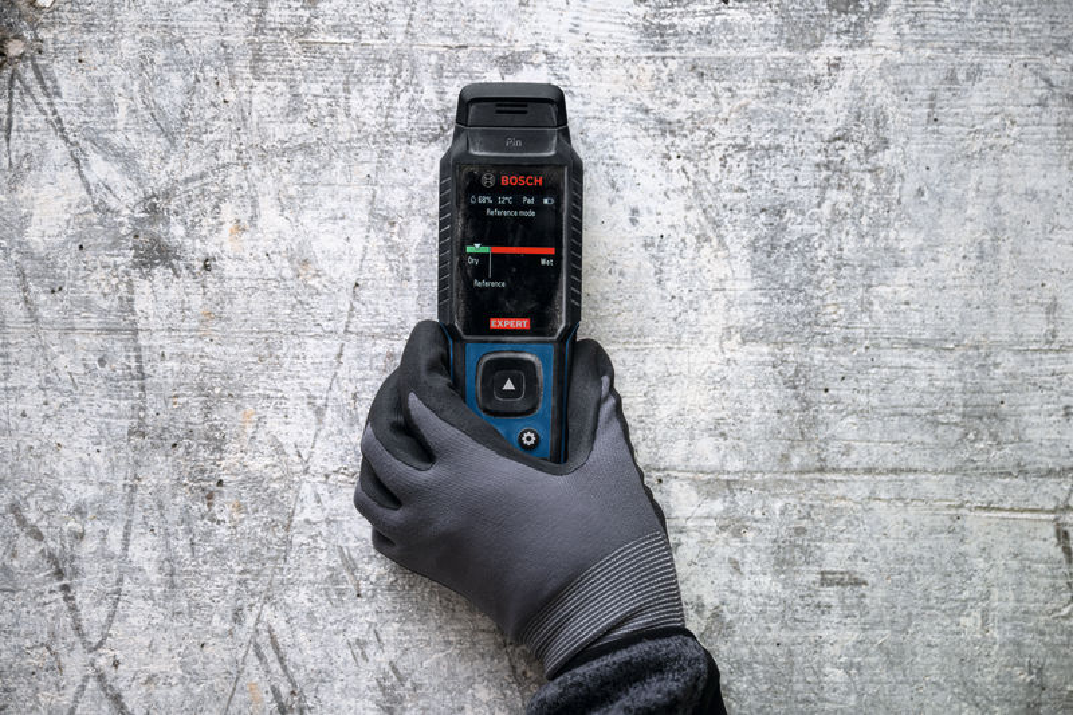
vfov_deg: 19.4
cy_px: 358
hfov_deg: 28.8
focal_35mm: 70
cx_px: 536
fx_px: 2086
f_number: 3.5
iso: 250
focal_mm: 70
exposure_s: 1/160
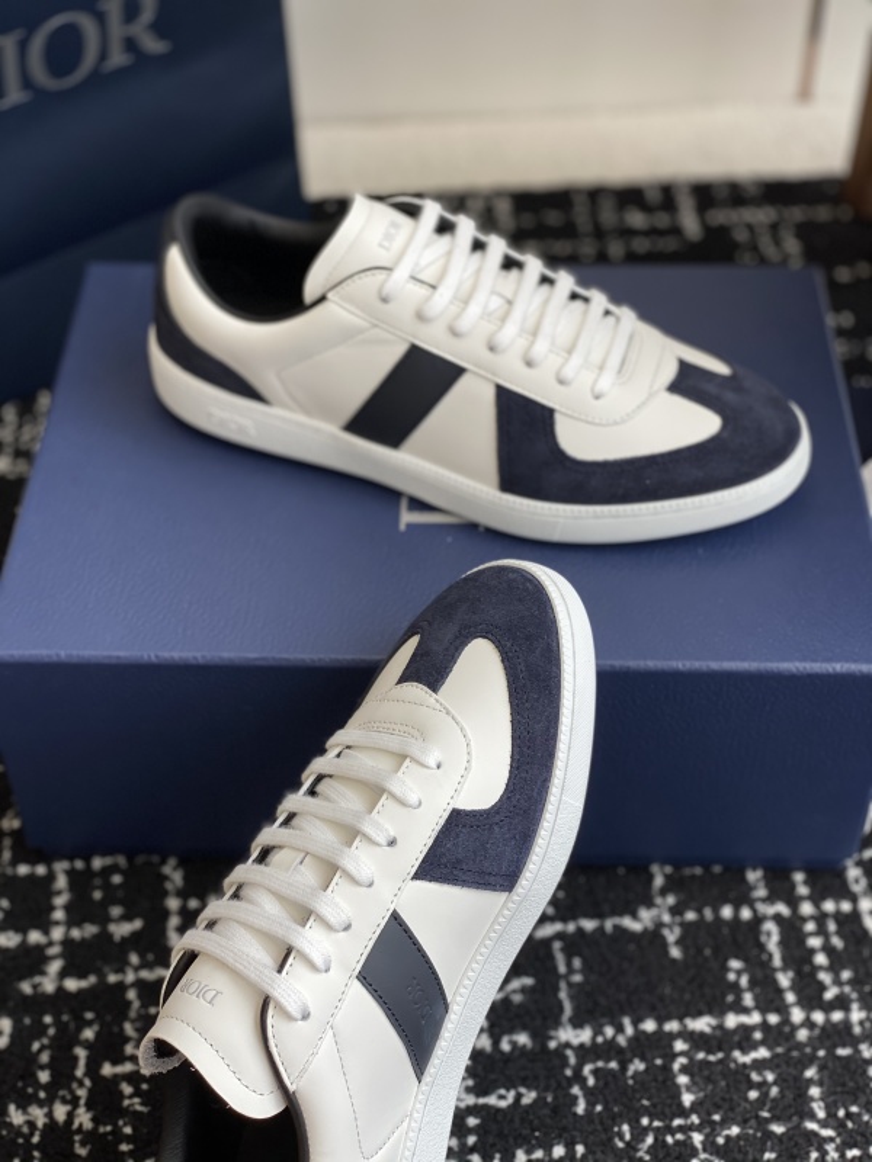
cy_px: 581
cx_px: 436
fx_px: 1747
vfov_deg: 36.8
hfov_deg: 28.0
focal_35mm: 52
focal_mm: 6
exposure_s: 1/279
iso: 20
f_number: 2
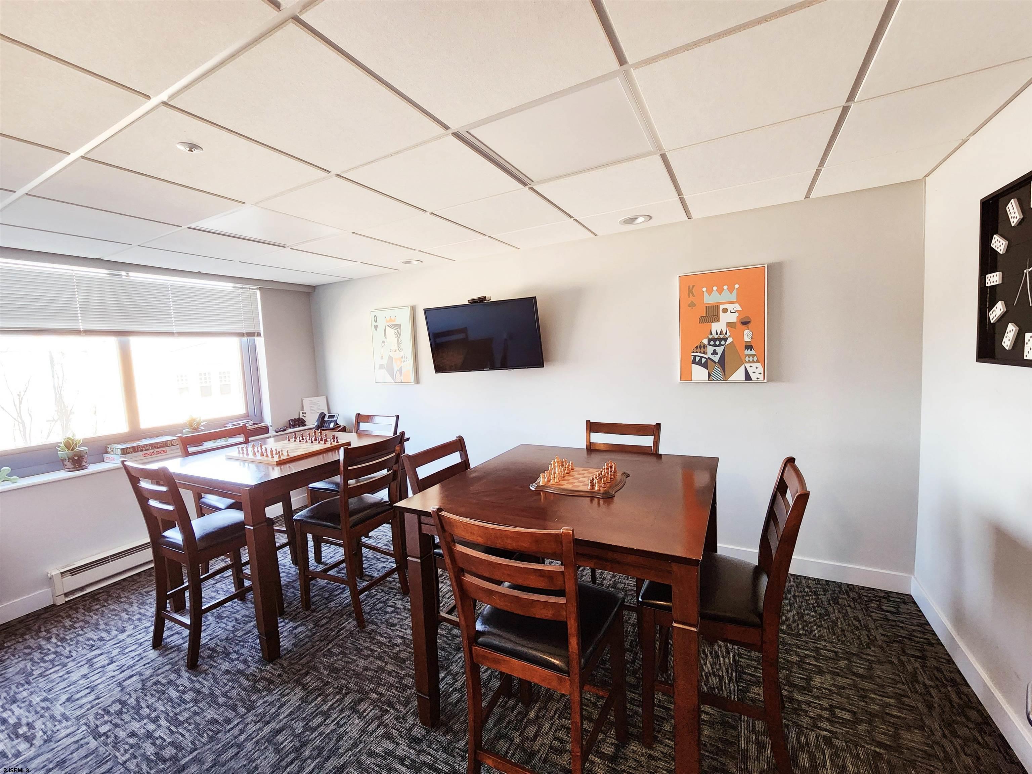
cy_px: 387
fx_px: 388
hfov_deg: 106.2
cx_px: 516
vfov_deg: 89.9
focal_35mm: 13
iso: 250
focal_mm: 2.2
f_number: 2.2
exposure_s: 1/60.2
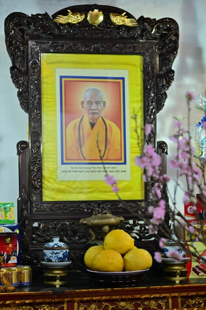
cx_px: 103
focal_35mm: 86
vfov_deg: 23.7
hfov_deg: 15.9
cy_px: 155
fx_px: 740
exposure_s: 1/125
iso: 6400
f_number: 5.6
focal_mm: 86
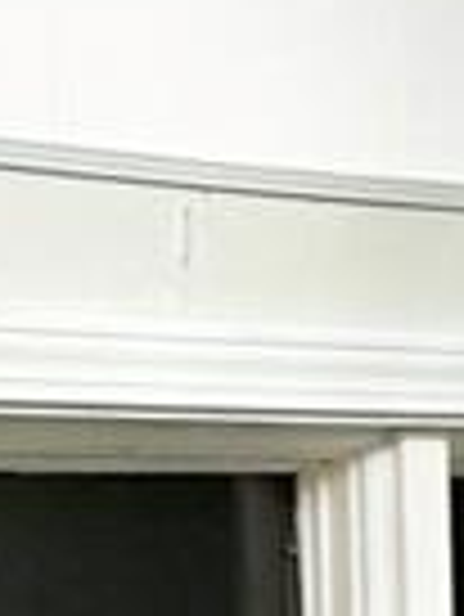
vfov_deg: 11.8
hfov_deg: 9.5
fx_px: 2802
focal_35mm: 157
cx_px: 333
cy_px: 1016
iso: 100
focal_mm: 3
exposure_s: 1/60
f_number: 1.8
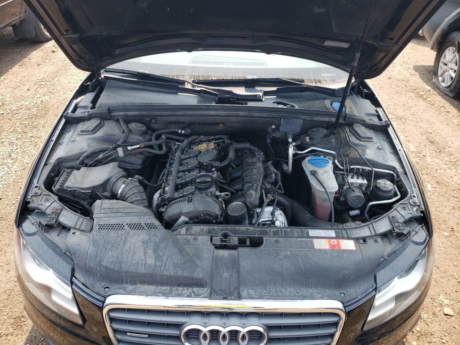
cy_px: 172
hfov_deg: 67.3
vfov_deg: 53.1
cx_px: 230
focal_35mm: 26
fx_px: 346
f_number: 1.5
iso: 50
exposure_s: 1/476
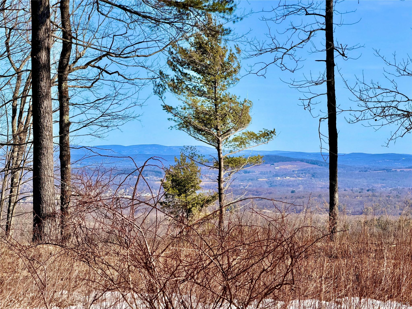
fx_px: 1190
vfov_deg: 14.8
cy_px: 154
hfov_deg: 19.6
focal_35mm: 100
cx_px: 206
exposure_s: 1/638
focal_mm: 16.89
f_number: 2.8
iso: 25
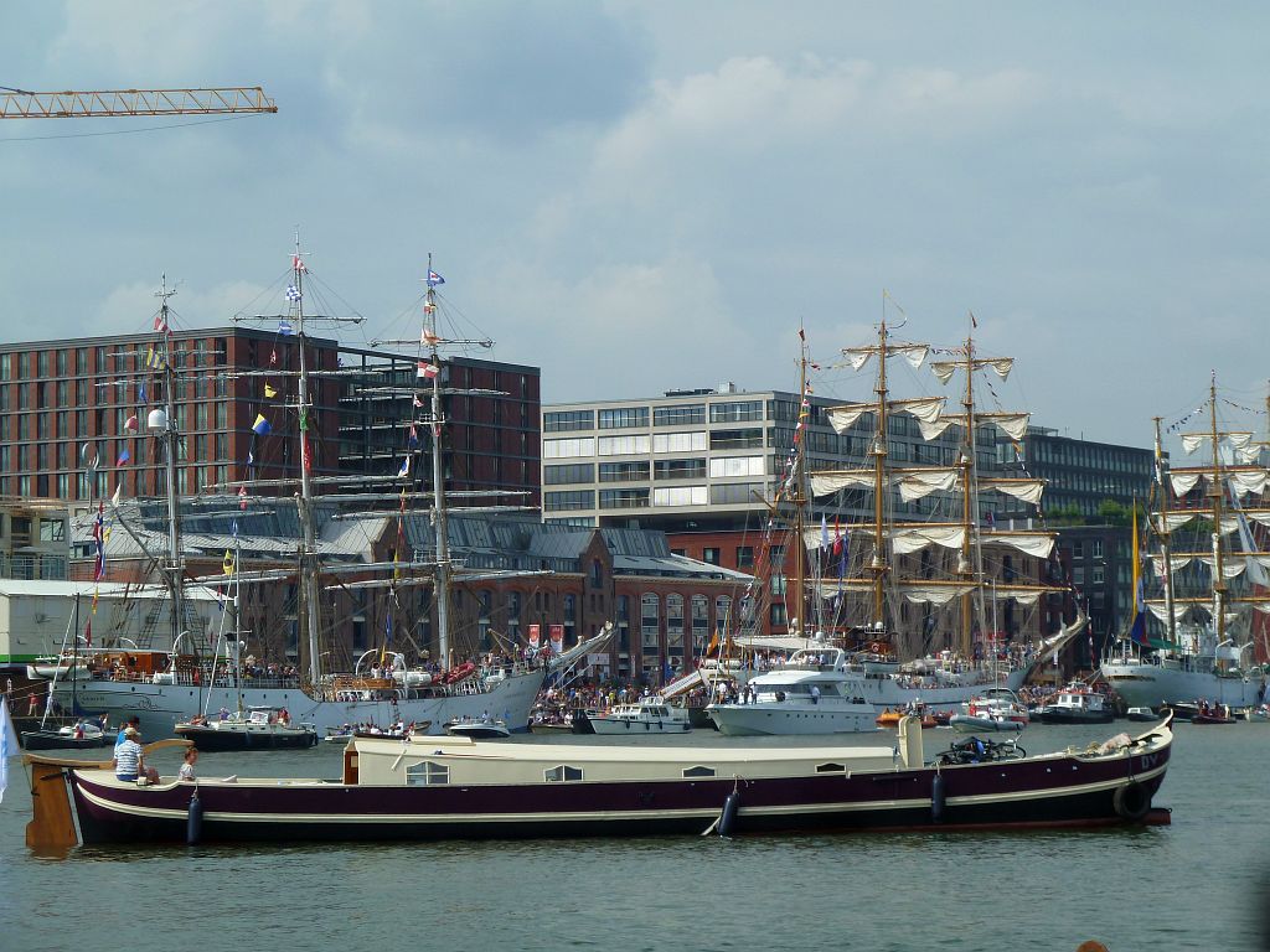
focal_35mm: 104
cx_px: 635
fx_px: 3816
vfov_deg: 14.2
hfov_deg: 18.9
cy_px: 476
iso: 80
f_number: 5
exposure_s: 1/500
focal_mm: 17
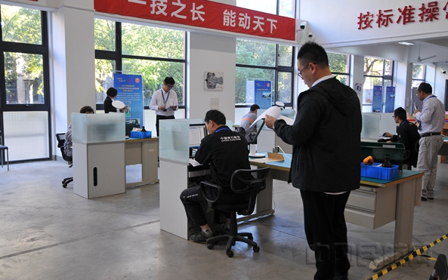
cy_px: 133
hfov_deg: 56.7
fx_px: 415
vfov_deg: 37.3
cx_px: 225
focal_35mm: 34
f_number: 3.8
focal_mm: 22
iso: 250
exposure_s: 1/30
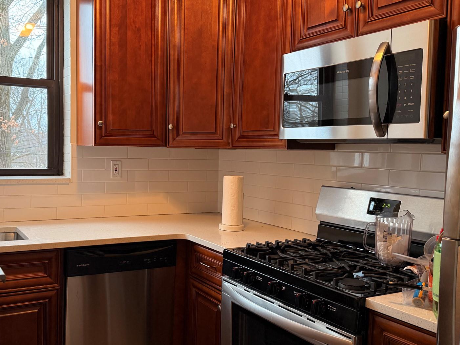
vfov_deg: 40.7
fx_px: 465
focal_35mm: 35
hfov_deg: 52.0
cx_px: 168
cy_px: 173
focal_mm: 6.76
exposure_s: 1/120
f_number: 1.78
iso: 250
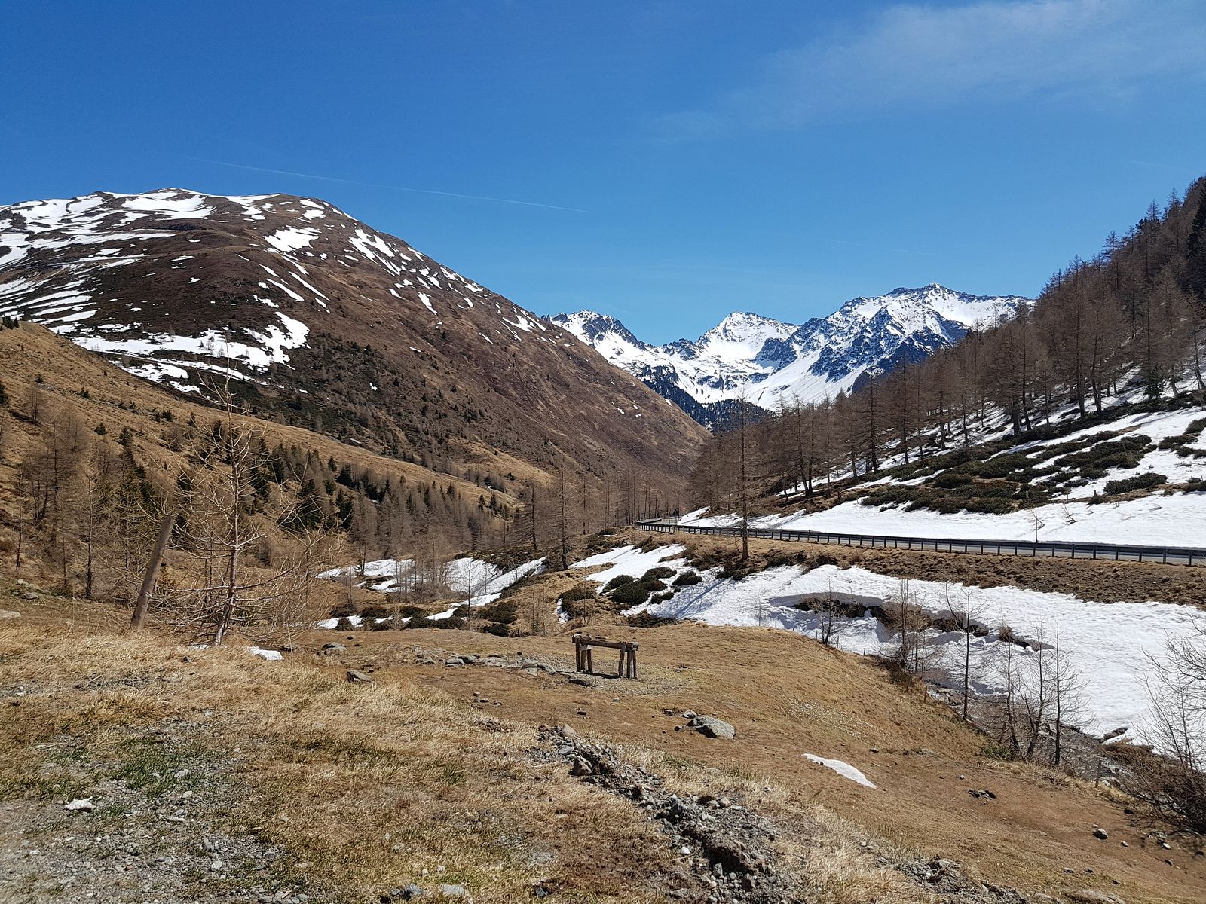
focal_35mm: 26
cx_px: 603
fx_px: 906
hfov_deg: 67.3
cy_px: 452
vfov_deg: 53.1
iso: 50
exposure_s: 1/3456
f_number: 1.7
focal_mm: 4.2
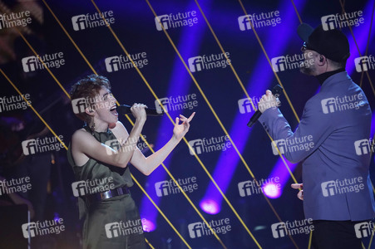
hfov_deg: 3.9
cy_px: 124
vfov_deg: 2.6
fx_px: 5506
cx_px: 188
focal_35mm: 529
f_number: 6.3
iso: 4000
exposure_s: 1/160
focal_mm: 529
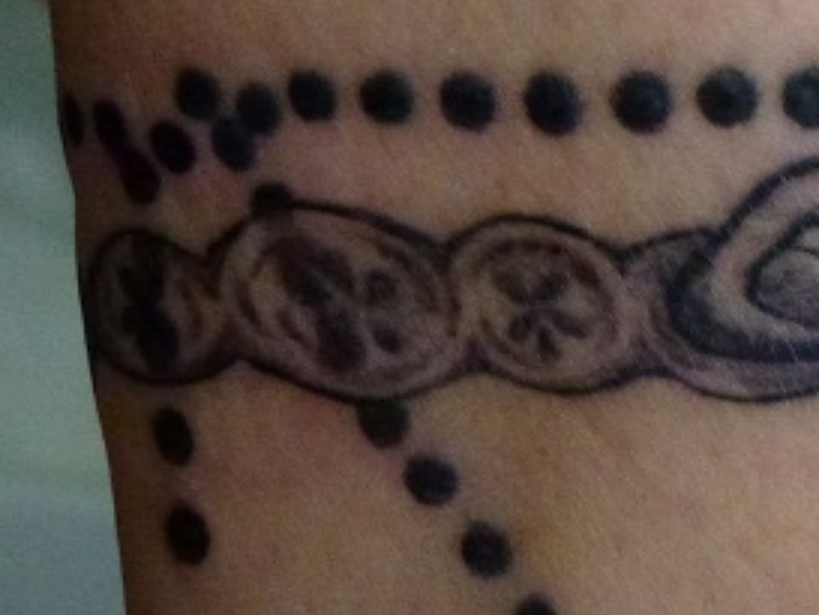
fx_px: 4781
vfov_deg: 7.4
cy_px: 414
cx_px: 891
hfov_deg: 9.7
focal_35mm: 202
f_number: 4.6
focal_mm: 11.7
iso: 800
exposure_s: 1/60
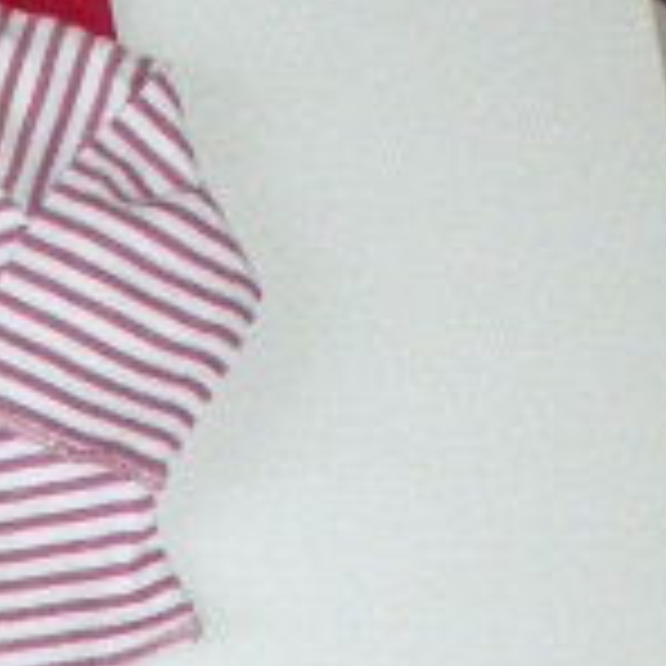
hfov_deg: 17.8
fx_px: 2003
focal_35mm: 92
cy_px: 716
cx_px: -166
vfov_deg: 18.2
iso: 800
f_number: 3.3
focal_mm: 4.3
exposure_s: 1/60
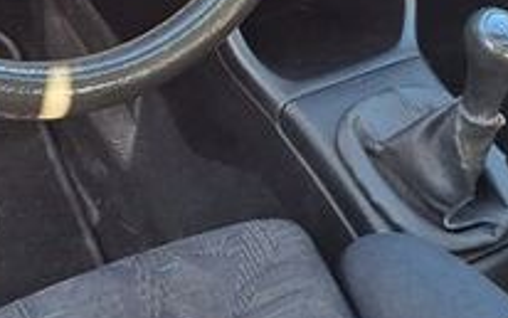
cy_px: -175
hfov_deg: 22.8
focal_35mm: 91
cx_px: 245
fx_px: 1261
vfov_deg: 13.5
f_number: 1.8
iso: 32
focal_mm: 4.65
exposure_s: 1/50
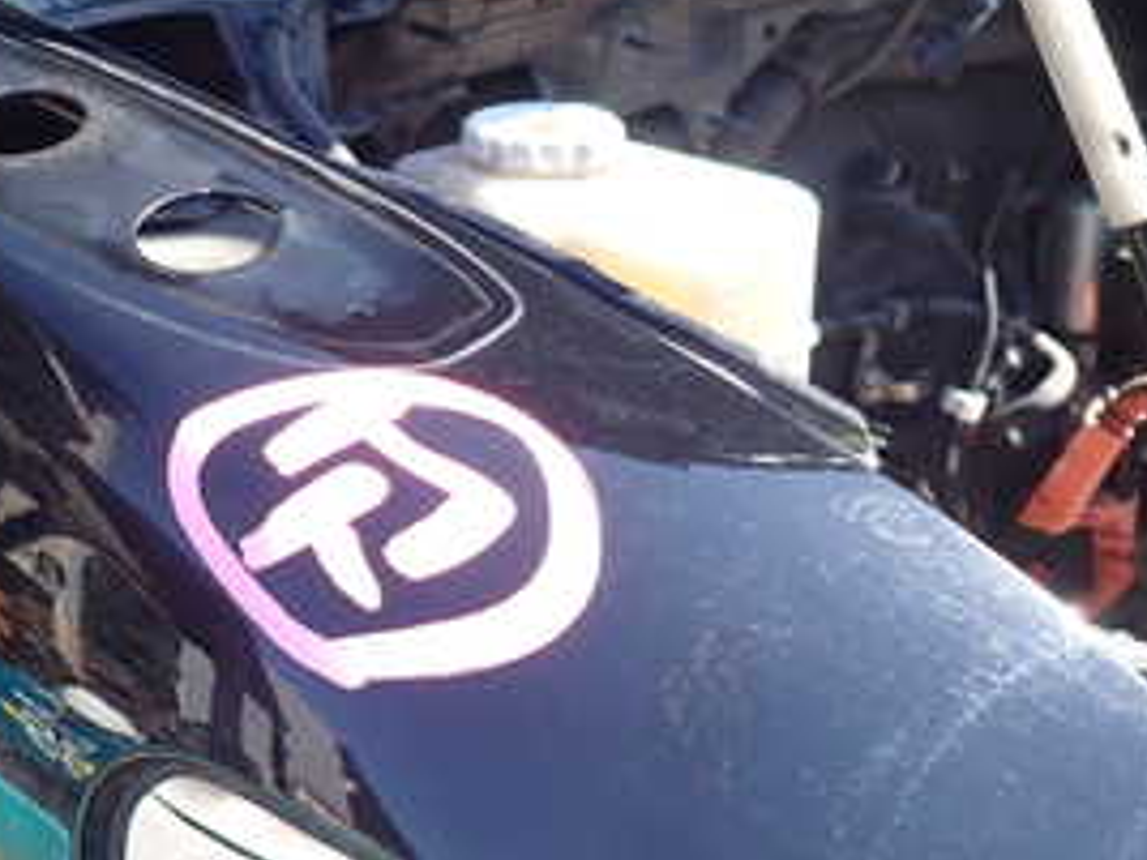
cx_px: 398
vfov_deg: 26.0
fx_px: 1856
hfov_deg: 34.1
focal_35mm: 56
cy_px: 321
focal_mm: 4.5
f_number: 2.8
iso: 100
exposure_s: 1/200
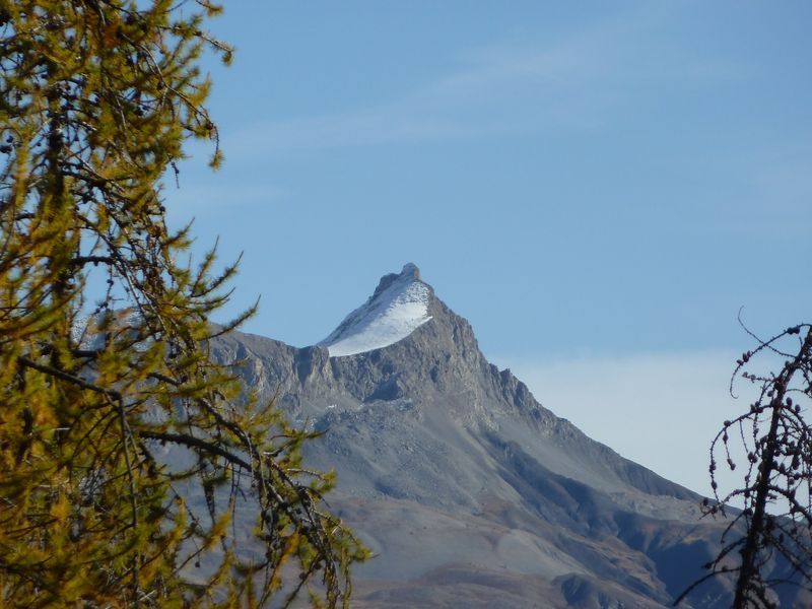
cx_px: 406
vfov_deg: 4.1
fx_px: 8421
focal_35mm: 359
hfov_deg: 5.5
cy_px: 304
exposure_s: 1/640
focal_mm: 49.2
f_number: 5.6
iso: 80
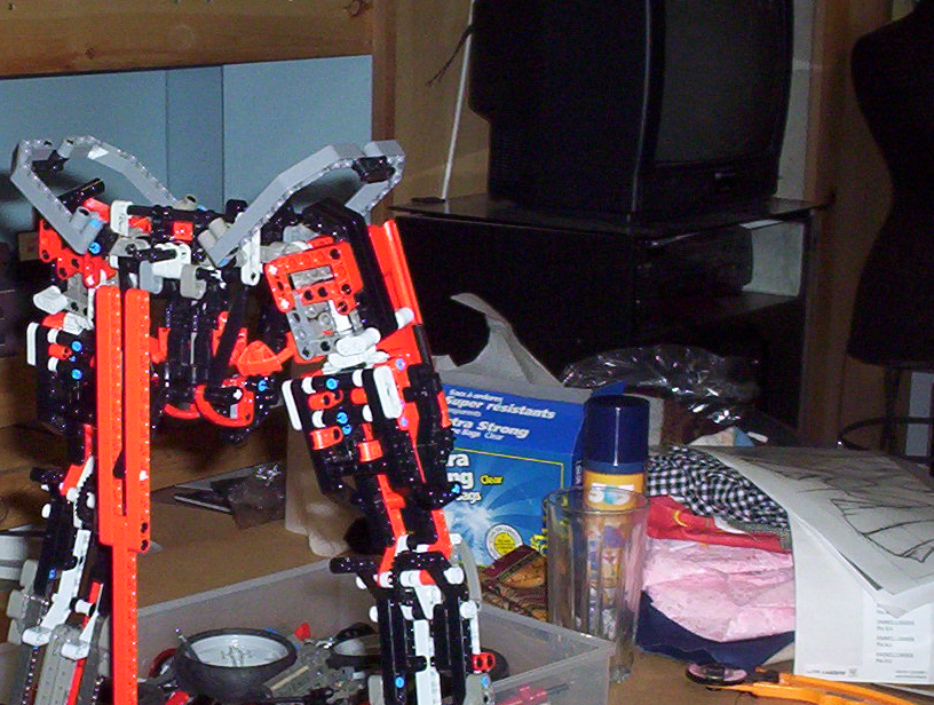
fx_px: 2055
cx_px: 140
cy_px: 508
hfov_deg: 25.0
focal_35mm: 76
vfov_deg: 19.4
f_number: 4.5
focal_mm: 4.99
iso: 140
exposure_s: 1/60
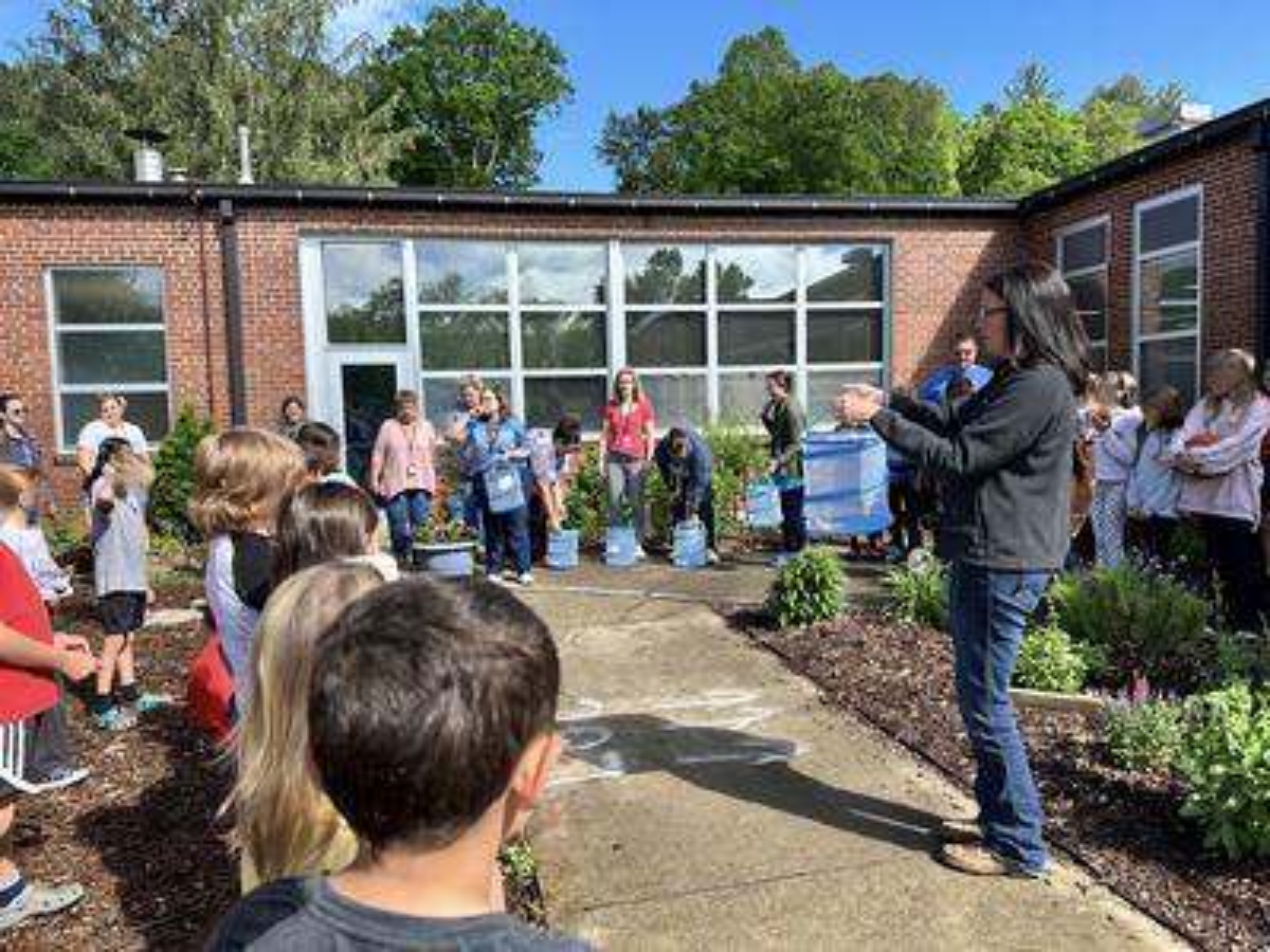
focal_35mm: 24
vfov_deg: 56.8
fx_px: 881
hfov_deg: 71.6
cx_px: 635
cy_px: 476
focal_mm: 6.86
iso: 80
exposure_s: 1/2070
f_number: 1.78
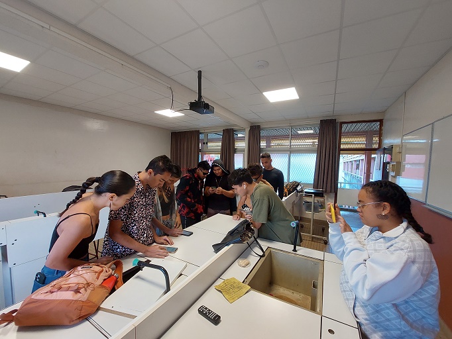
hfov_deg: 106.2
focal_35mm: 13
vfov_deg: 90.0
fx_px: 170
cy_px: 170
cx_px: 226
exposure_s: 1/50
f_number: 2.2
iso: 125
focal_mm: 1.74
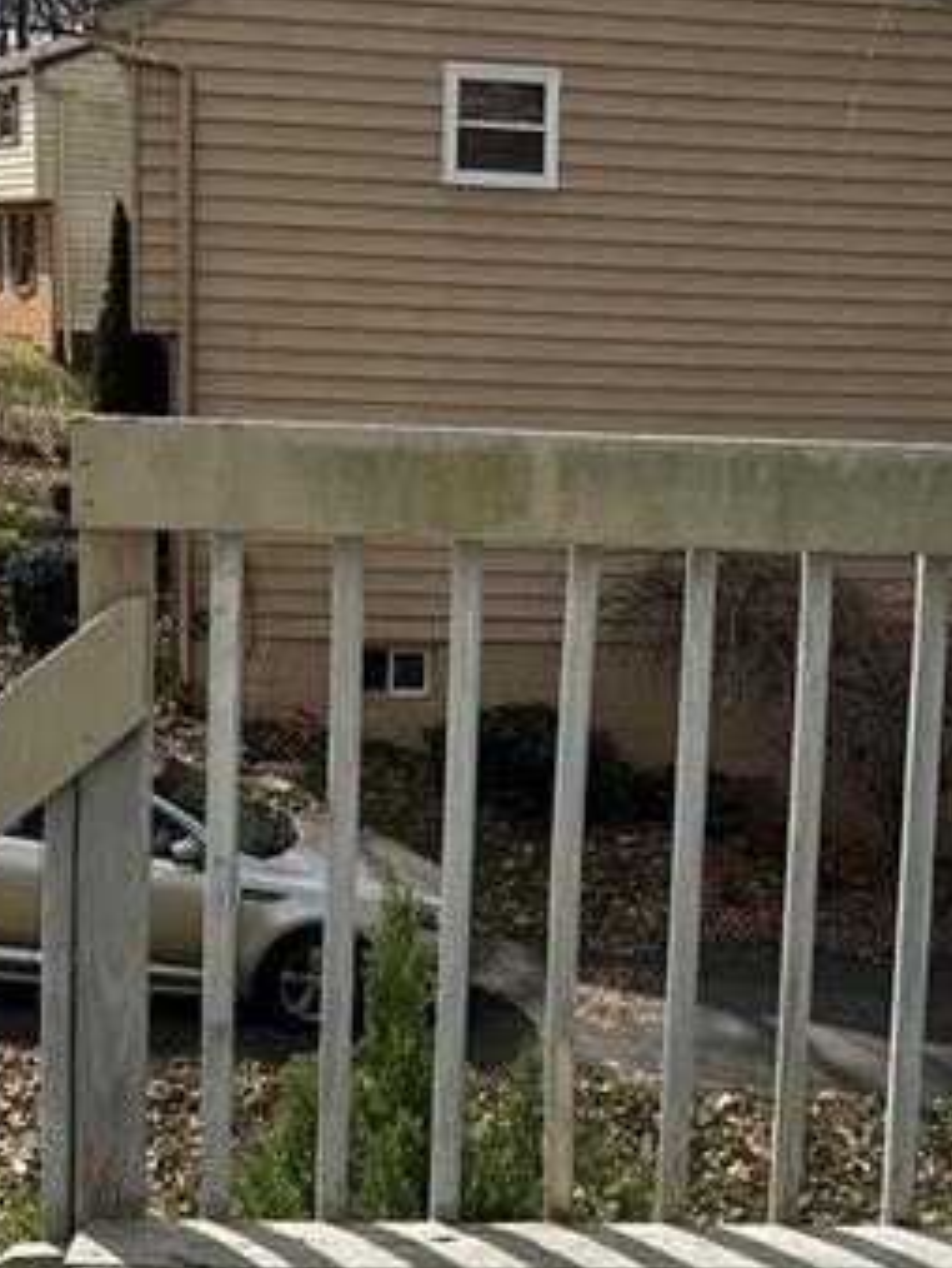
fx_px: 2161
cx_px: 663
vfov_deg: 32.7
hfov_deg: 24.7
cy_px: 642
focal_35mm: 59
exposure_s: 1/3704
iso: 50
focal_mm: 5.7
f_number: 1.5
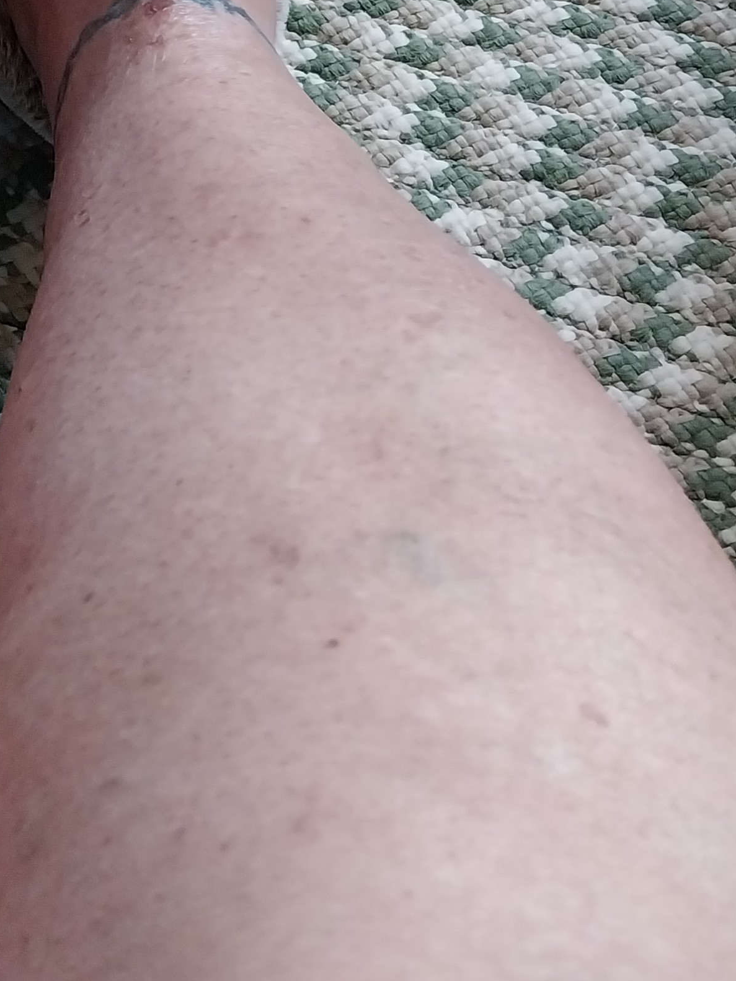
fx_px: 1900
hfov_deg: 20.4
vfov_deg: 26.2
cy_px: -153
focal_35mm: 67
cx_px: -169
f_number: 1.8
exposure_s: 1/60
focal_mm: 4
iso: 320
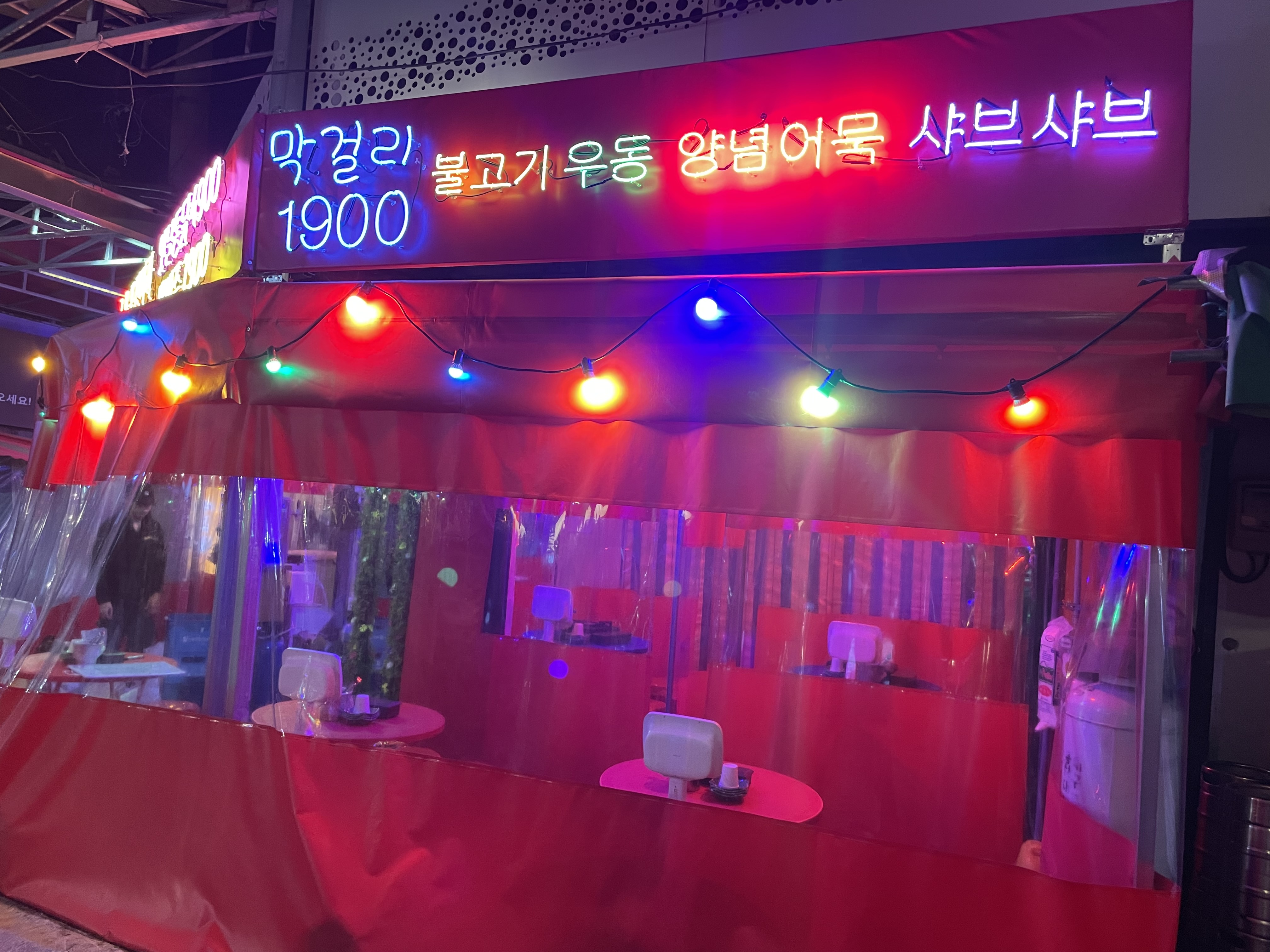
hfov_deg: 67.3
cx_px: 635
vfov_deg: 53.1
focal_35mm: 26
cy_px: 476
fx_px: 954
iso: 320
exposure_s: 1/60
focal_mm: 4.2
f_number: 1.6
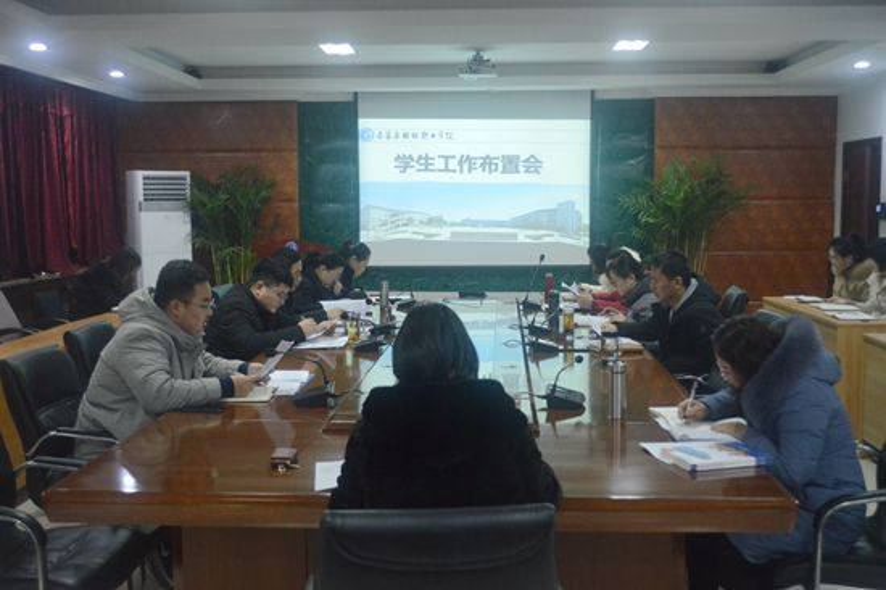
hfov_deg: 49.6
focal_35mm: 39
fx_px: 959
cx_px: 443
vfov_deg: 34.2
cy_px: 295
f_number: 4.2
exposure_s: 1/60
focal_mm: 26
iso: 1600
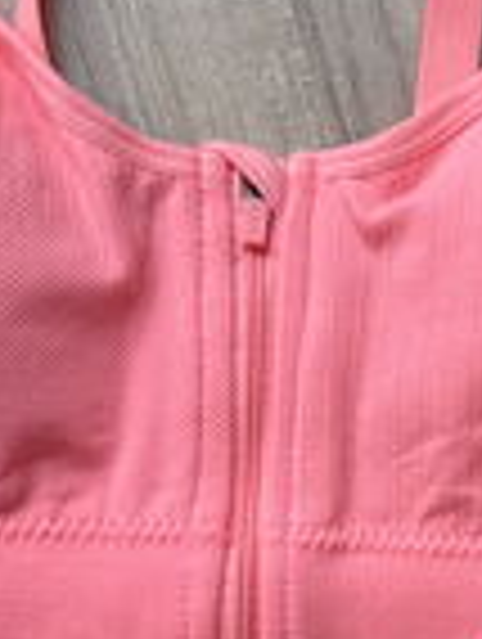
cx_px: 500
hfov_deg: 16.1
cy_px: 596
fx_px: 1666
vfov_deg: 21.2
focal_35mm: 90
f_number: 1.78
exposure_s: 1/643
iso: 80
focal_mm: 6.76
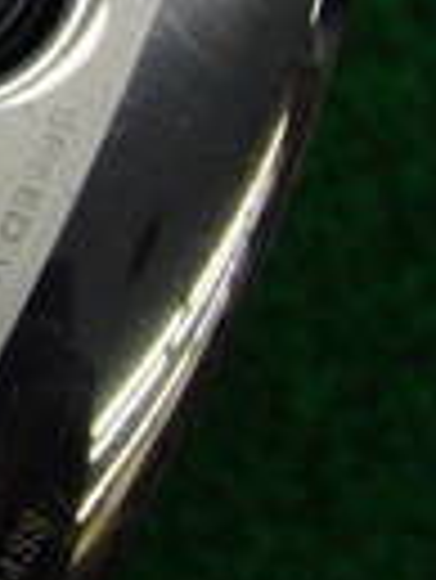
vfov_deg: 10.7
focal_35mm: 183
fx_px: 3068
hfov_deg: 7.7
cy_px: 31
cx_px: -485
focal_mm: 6.42
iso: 250
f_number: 3.6
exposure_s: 1/80
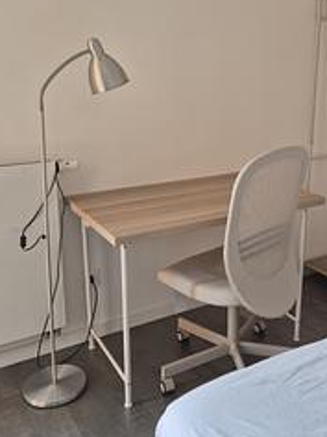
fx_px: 491
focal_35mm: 39
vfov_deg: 47.8
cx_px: 222
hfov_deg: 36.4
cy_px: 194
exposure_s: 1/180
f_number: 1.8
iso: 200
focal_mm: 5.4
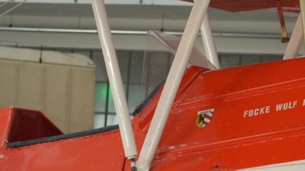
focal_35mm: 184
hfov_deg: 11.4
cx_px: 379
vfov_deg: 6.5
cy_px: 209
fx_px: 1488
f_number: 5
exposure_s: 1/80
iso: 400
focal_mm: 36
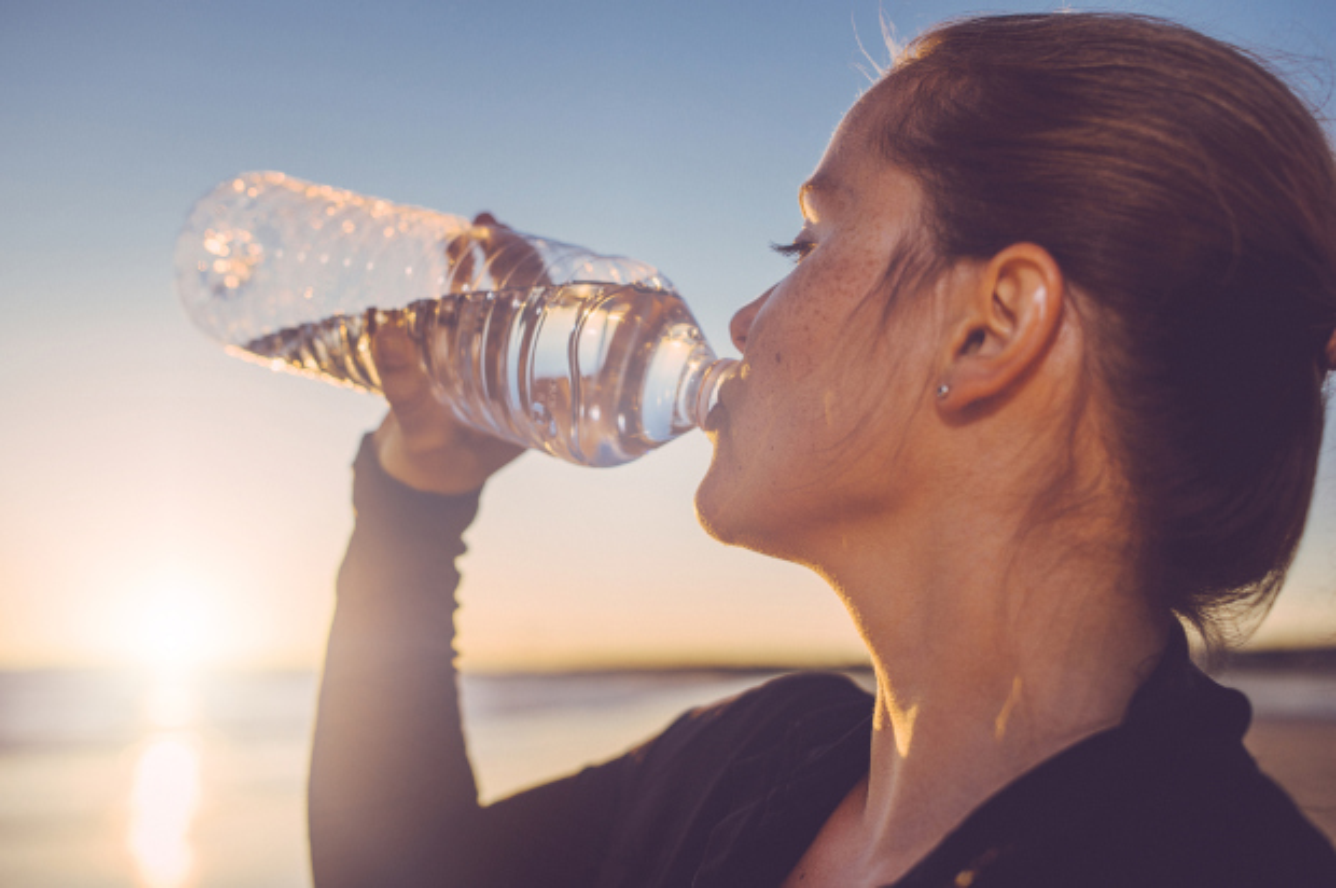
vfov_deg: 37.8
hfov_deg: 54.5
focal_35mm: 35
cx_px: 668
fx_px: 1297
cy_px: 444
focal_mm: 35
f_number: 2.8
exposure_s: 1/2000
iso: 200
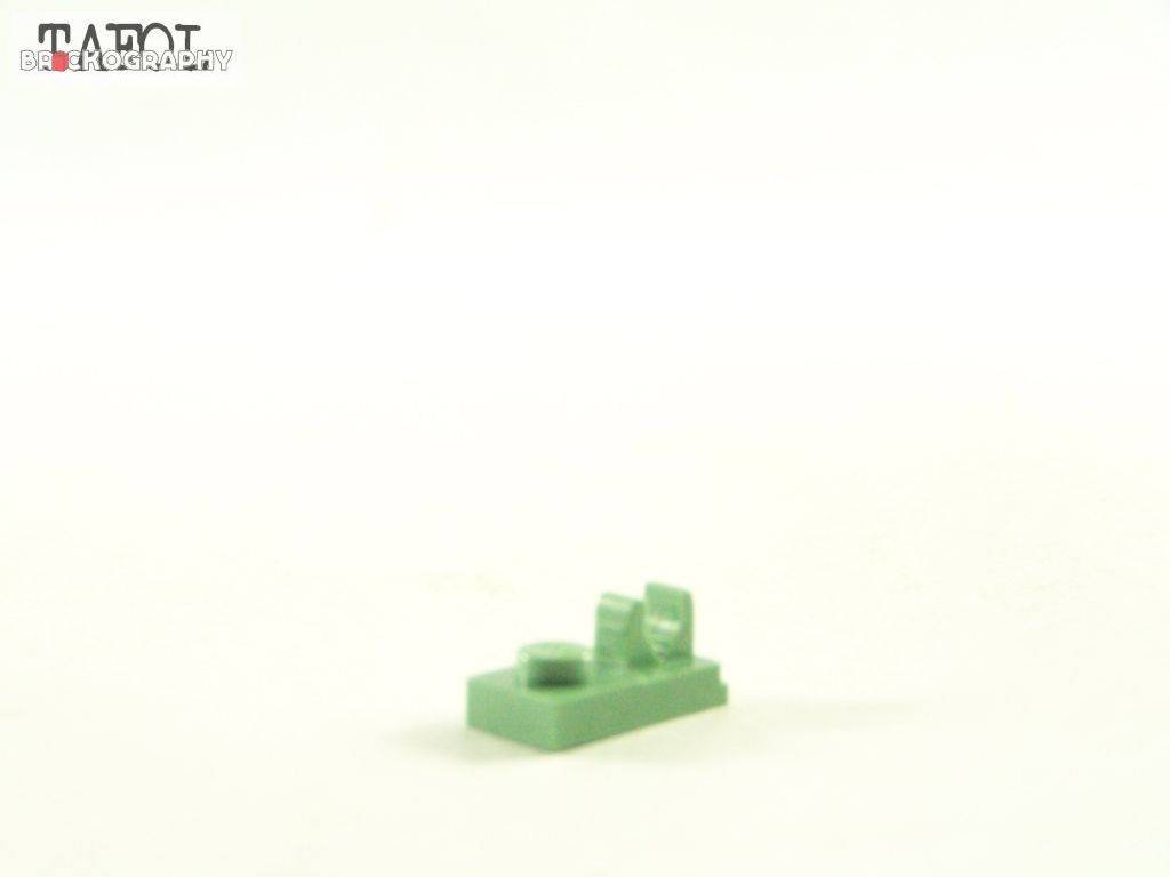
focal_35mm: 94
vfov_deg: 15.7
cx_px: 585
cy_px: 438
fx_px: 3177
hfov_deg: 20.9
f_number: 3.2
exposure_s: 1/60
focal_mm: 15.6
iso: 400
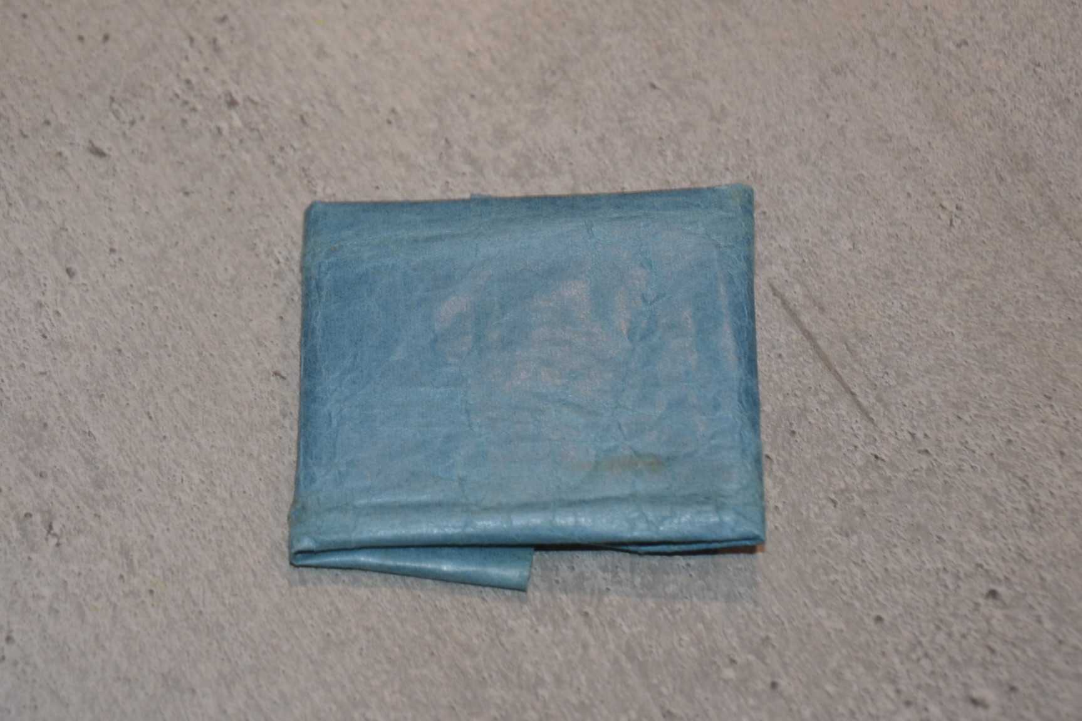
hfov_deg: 26.0
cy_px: 360
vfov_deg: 17.5
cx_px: 541
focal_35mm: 78
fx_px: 2344
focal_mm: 52
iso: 640
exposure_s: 1/60
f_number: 5
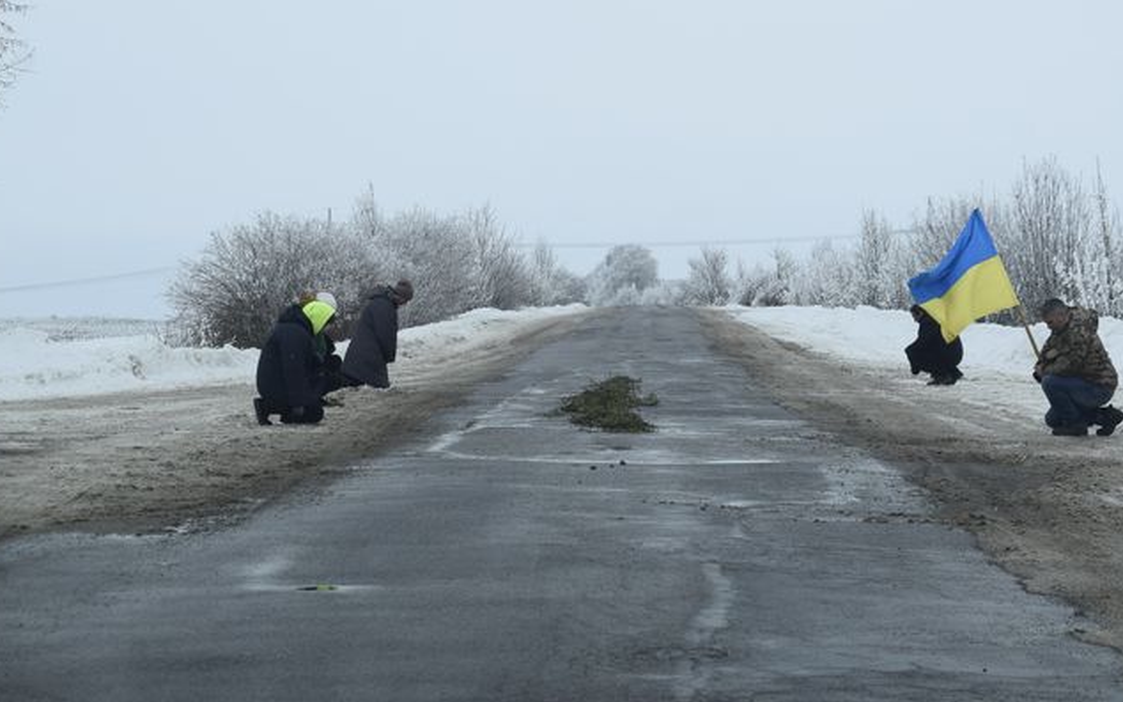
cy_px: 382
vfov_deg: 13.1
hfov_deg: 20.9
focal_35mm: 100
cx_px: 613
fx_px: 3048
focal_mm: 55
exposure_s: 1/250
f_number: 8
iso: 200
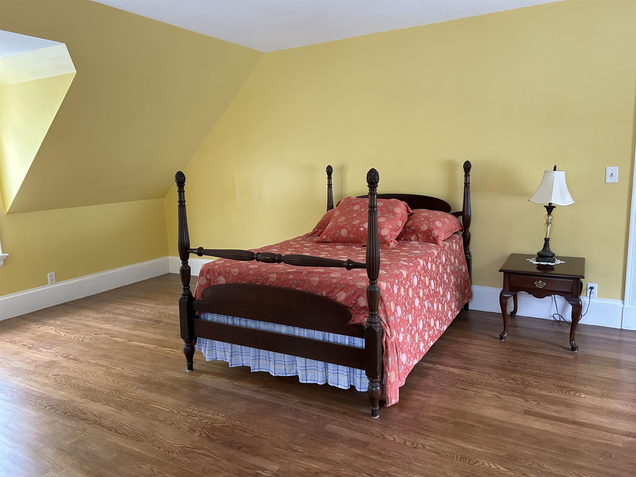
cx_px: 318
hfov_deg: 67.3
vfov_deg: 53.1
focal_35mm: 26
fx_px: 478
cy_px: 238
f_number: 1.5
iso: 320
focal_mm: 5.7
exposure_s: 1/60
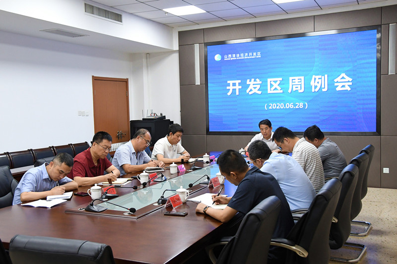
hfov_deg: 49.6
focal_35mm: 39
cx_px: 198
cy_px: 132
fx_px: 430
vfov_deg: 34.2
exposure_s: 1/100
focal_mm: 26
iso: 2000
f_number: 5
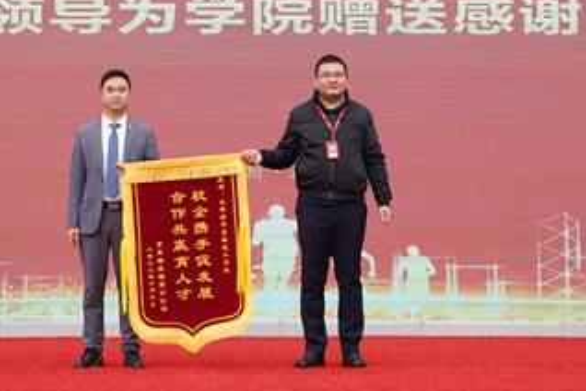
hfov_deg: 17.3
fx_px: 1921
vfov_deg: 11.4
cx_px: 276
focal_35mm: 118
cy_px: -50
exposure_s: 1/800
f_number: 3.2
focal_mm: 50
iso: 160
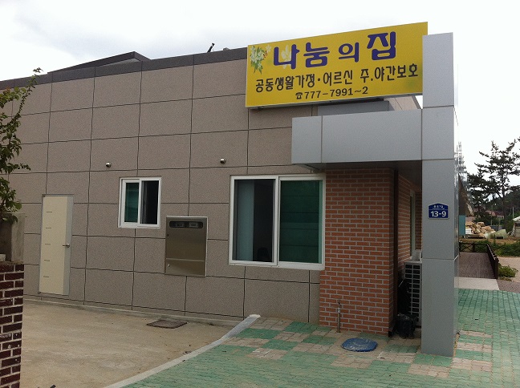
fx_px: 525
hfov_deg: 52.7
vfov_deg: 40.6
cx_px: 260
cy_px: 194
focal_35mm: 35
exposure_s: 1/450
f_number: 2.8
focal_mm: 3.85
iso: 80
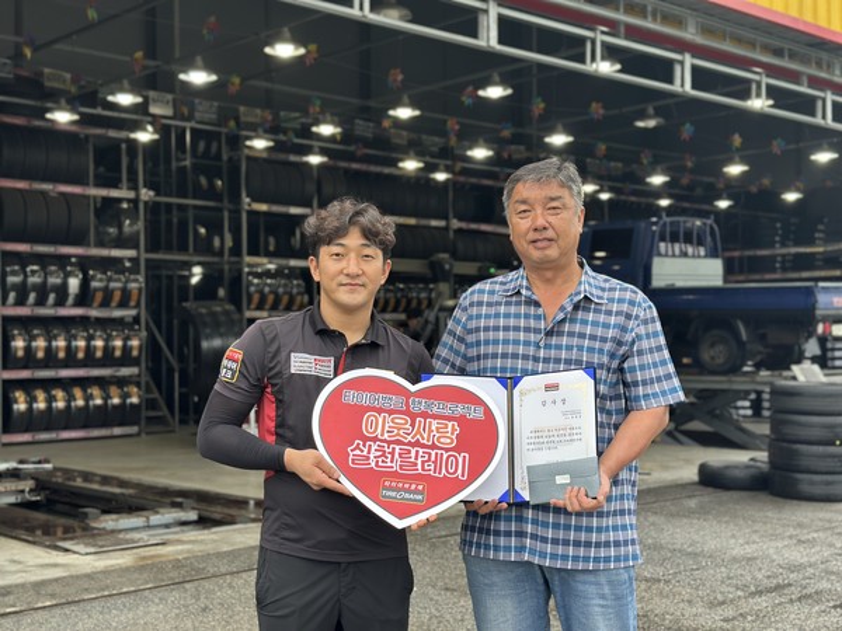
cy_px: 316
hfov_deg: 39.7
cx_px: 421
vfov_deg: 30.3
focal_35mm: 48
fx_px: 1168
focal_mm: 6.86
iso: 80
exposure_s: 1/371
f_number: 1.78
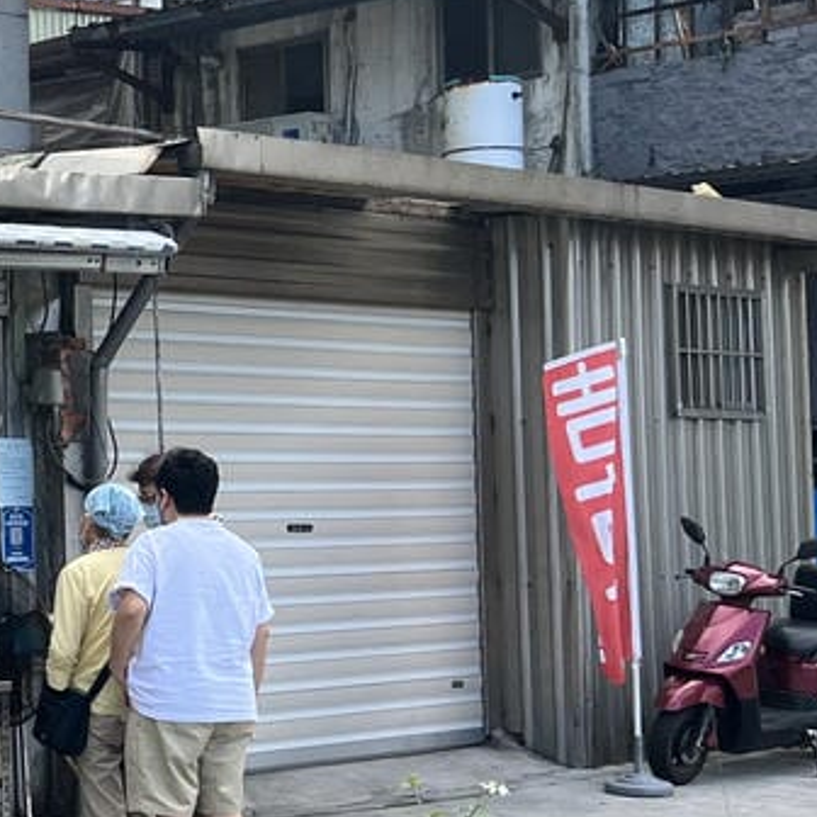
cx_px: -348
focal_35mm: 82
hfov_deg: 19.0
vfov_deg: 21.1
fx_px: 2190
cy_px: 440
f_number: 1.5
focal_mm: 5.7
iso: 50
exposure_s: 1/1361
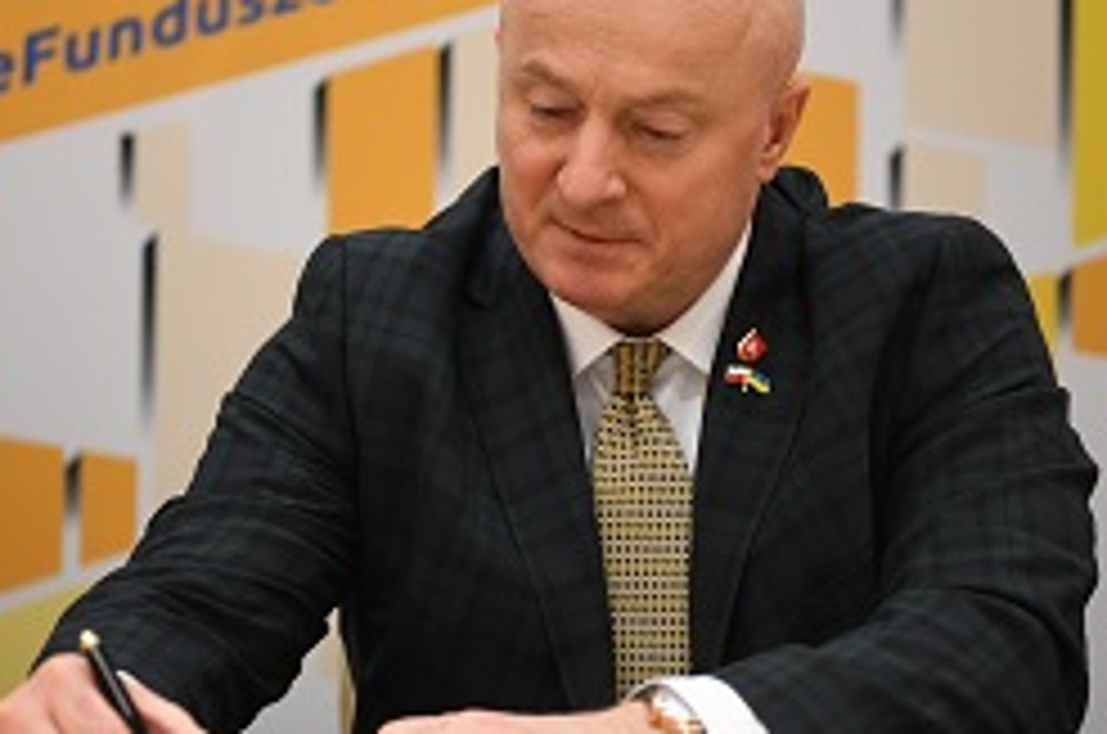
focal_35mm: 101
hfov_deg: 20.2
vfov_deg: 13.5
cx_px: 567
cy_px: 369
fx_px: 3100
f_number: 2.8
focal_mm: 62
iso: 1600
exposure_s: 1/160
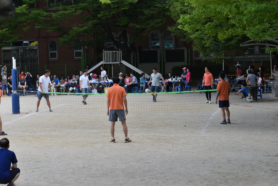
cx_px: 139
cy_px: 93
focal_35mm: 105
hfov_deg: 19.4
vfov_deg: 13.1
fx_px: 811
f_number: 7.1
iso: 400
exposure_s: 1/200
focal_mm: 70
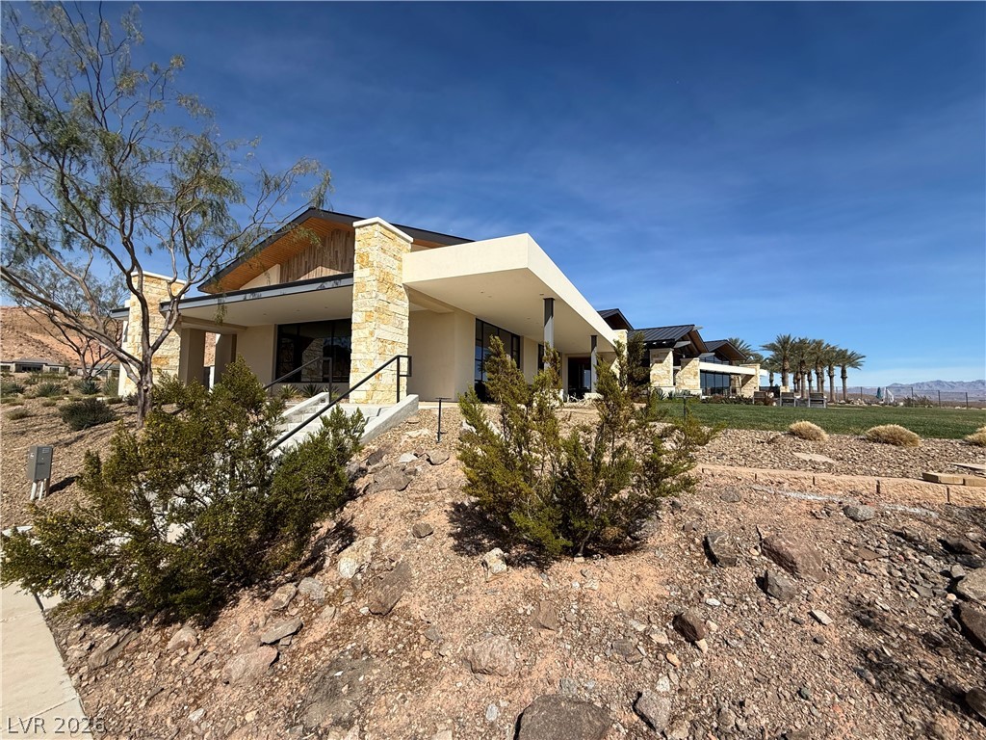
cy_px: 370
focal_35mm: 14
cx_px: 493
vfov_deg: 85.7
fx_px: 399
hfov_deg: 102.1
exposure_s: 1/3460
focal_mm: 2.22
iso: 50
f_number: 2.2
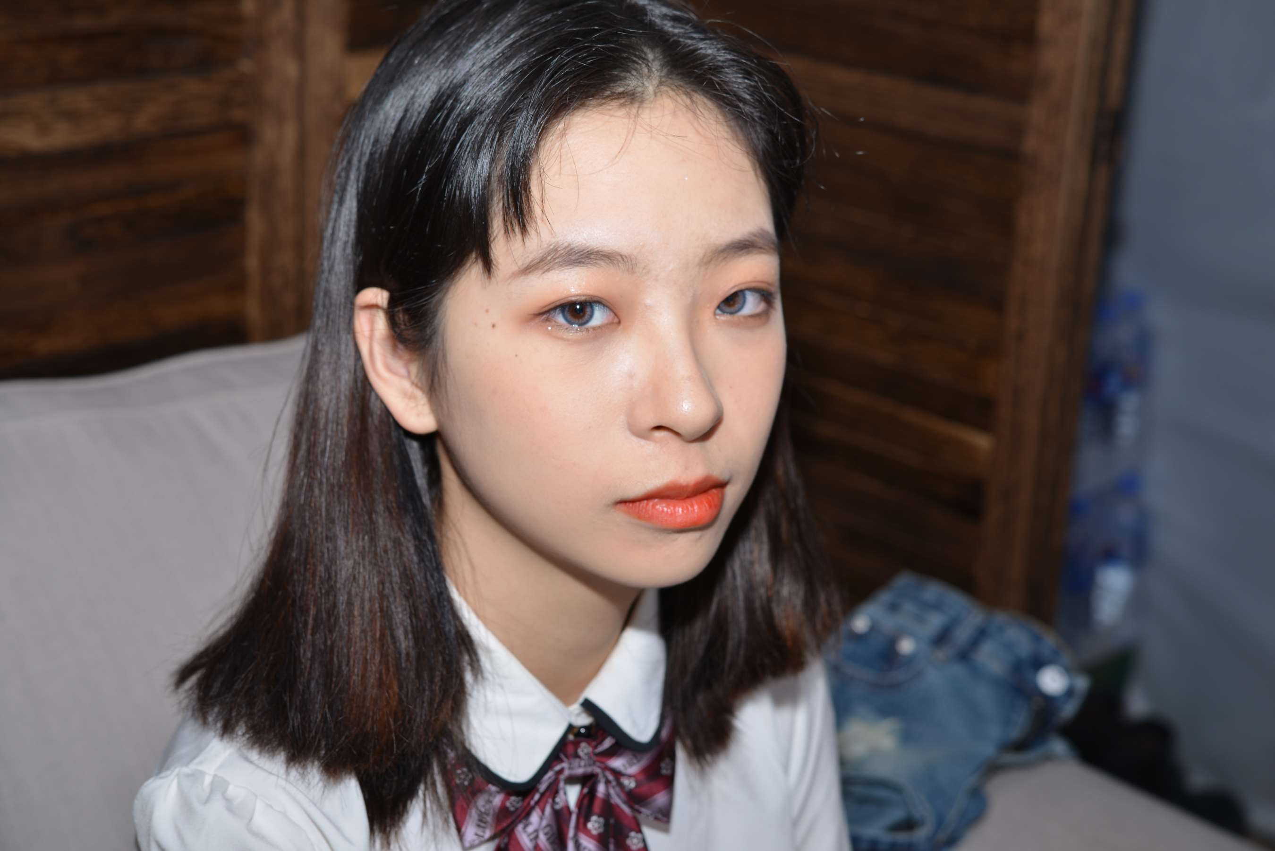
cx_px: 638
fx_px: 2125
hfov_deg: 33.4
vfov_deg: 22.6
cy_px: 426
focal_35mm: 60
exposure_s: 1/125
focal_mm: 60
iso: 100
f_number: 6.3
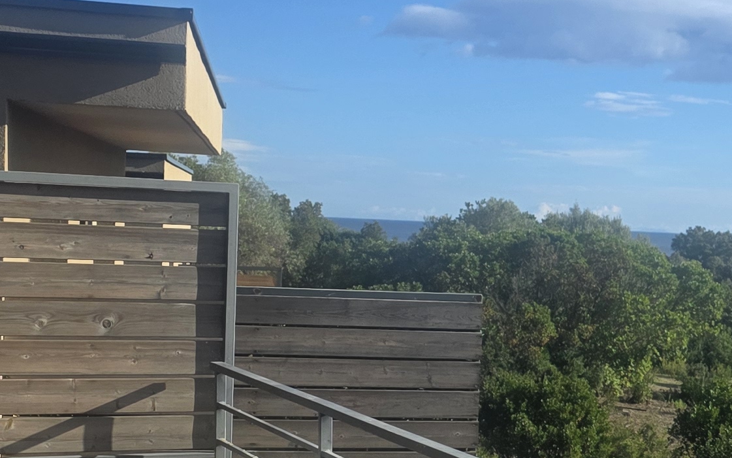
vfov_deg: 15.0
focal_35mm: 87
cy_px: 306
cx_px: 825
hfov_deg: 22.4
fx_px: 1736
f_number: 1.7
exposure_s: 1/7061
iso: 80
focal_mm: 6.3
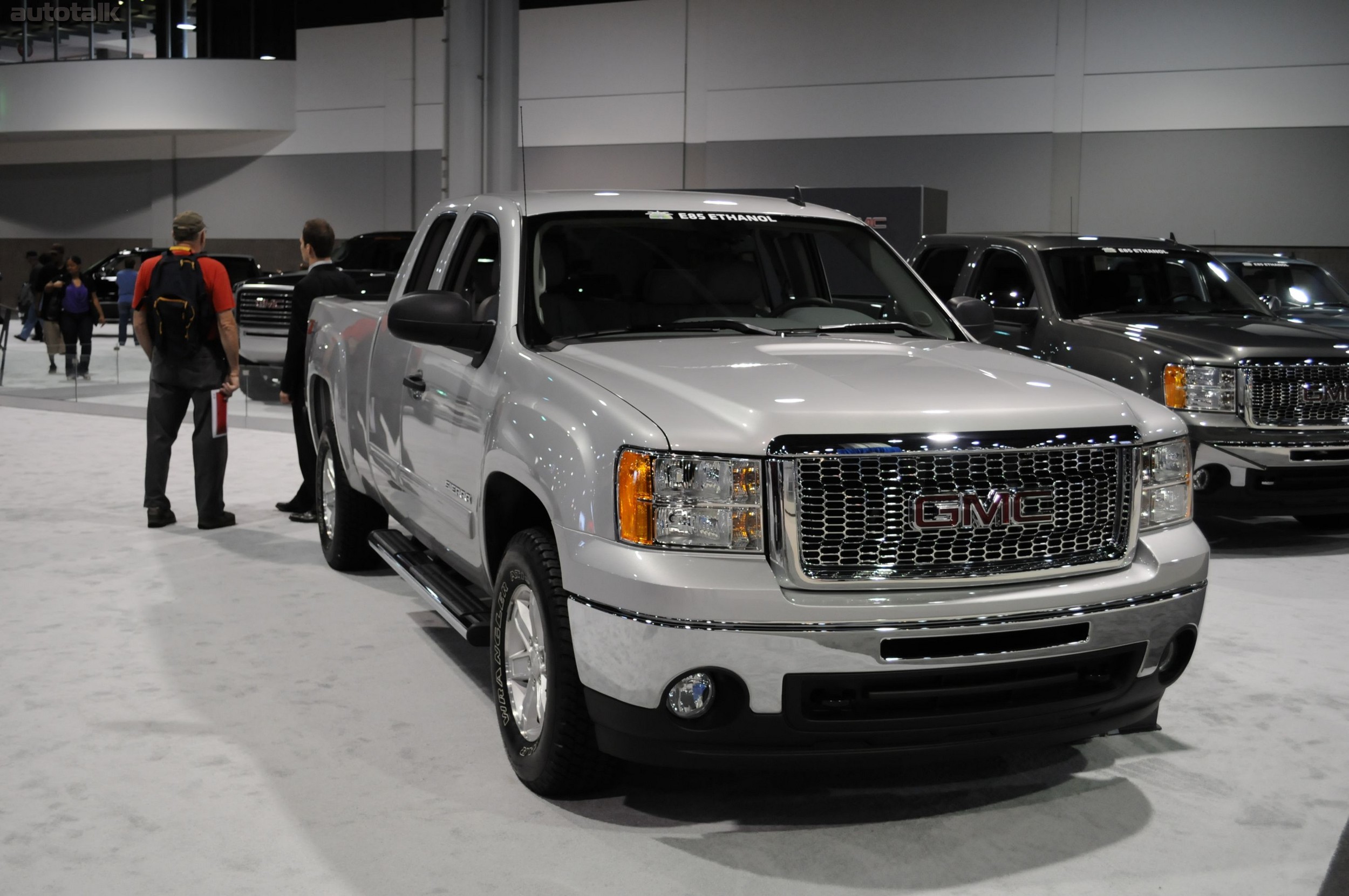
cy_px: 448
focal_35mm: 42
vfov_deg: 31.8
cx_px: 674
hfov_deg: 46.4
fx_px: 1572
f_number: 4.5
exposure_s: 1/50
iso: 800
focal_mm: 28
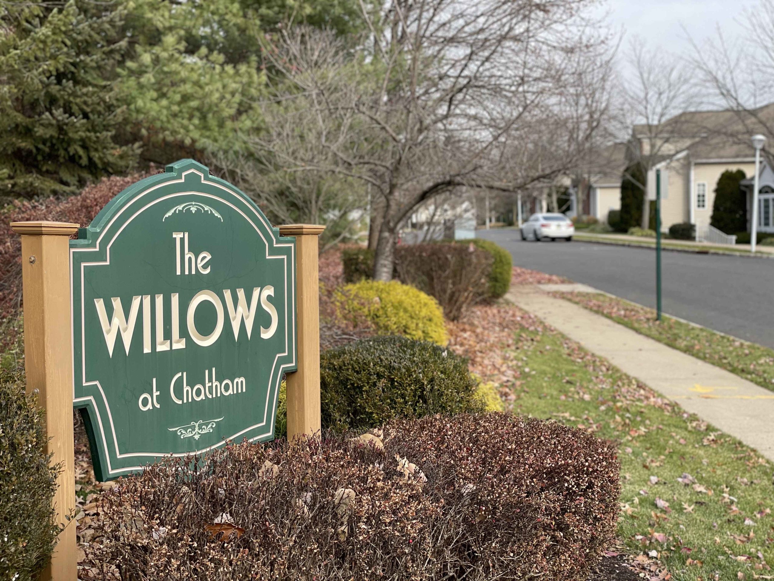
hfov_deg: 36.8
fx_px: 1163
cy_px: 290
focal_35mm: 52
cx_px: 387
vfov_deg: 28.0
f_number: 2
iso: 25
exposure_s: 1/378
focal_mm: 6
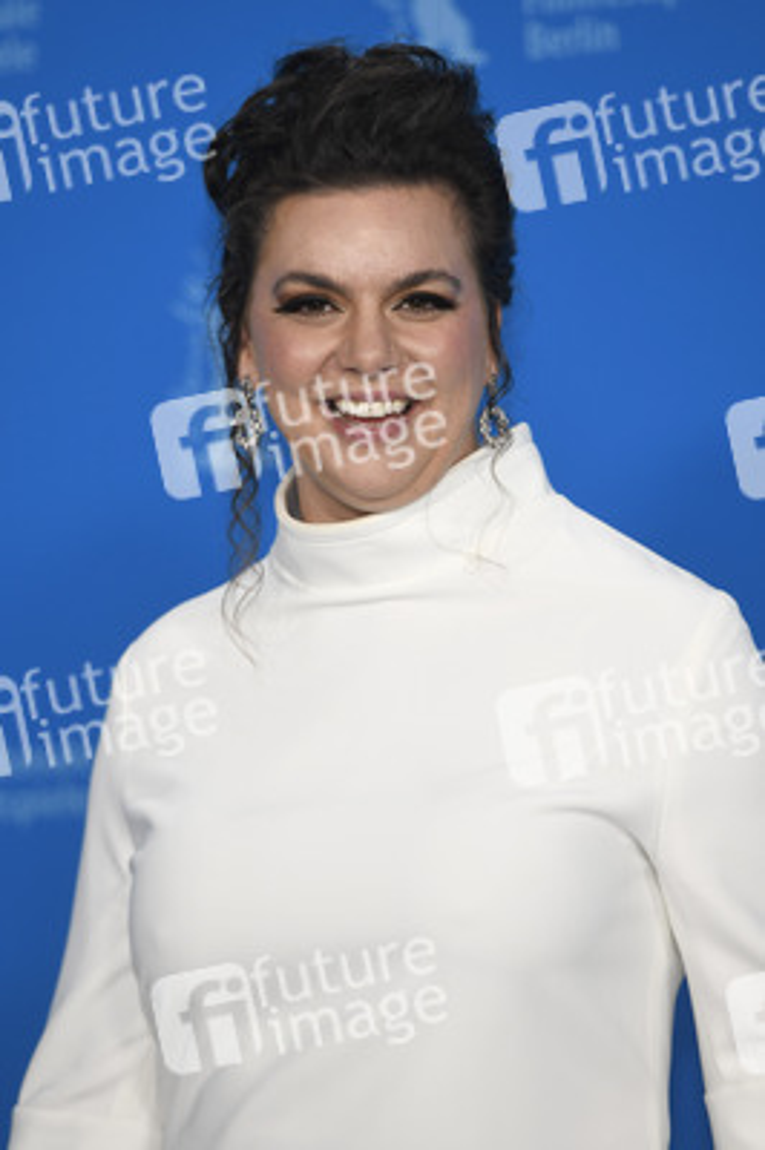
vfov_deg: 10.3
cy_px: 575
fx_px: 6386
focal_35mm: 200
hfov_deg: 6.9
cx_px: 382
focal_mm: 200
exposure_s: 1/400
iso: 640
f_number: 4
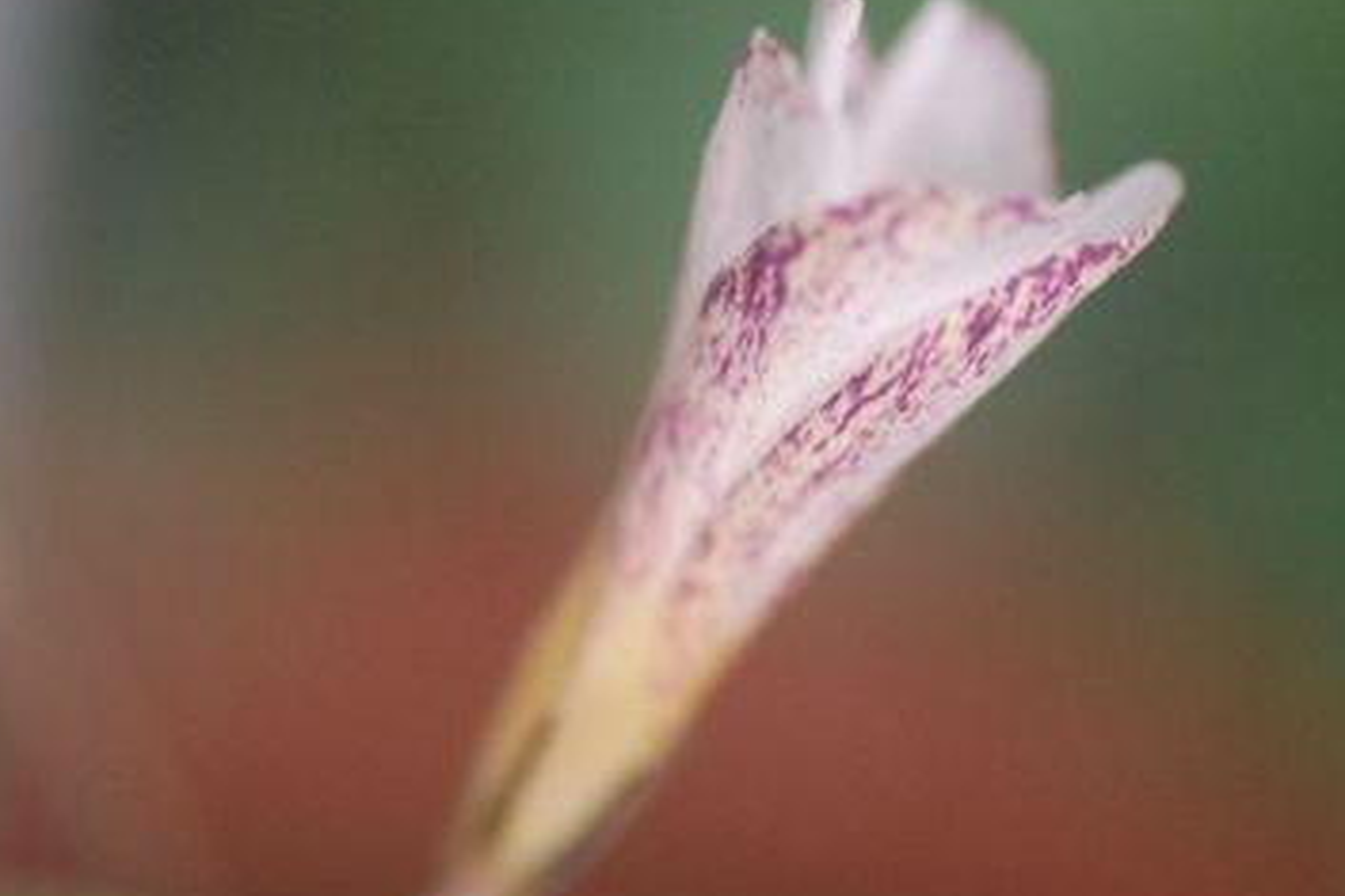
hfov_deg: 10.8
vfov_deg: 7.2
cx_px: 785
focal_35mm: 191
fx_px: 7132
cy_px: 398
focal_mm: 90
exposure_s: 1/125
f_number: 5
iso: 800
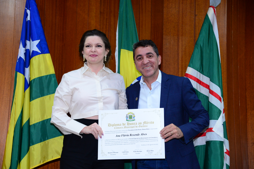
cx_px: 127
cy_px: 84
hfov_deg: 30.5
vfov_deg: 20.6
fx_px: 466
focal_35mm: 66
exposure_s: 1/125
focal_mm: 66
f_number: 5
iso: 2500
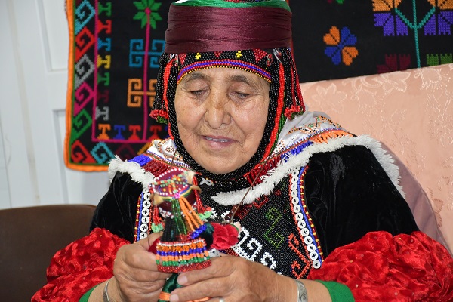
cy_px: 151
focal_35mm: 112
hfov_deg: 18.3
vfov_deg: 12.2
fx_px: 1409
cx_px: 226
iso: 3600
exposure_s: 1/60
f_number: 5
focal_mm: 75
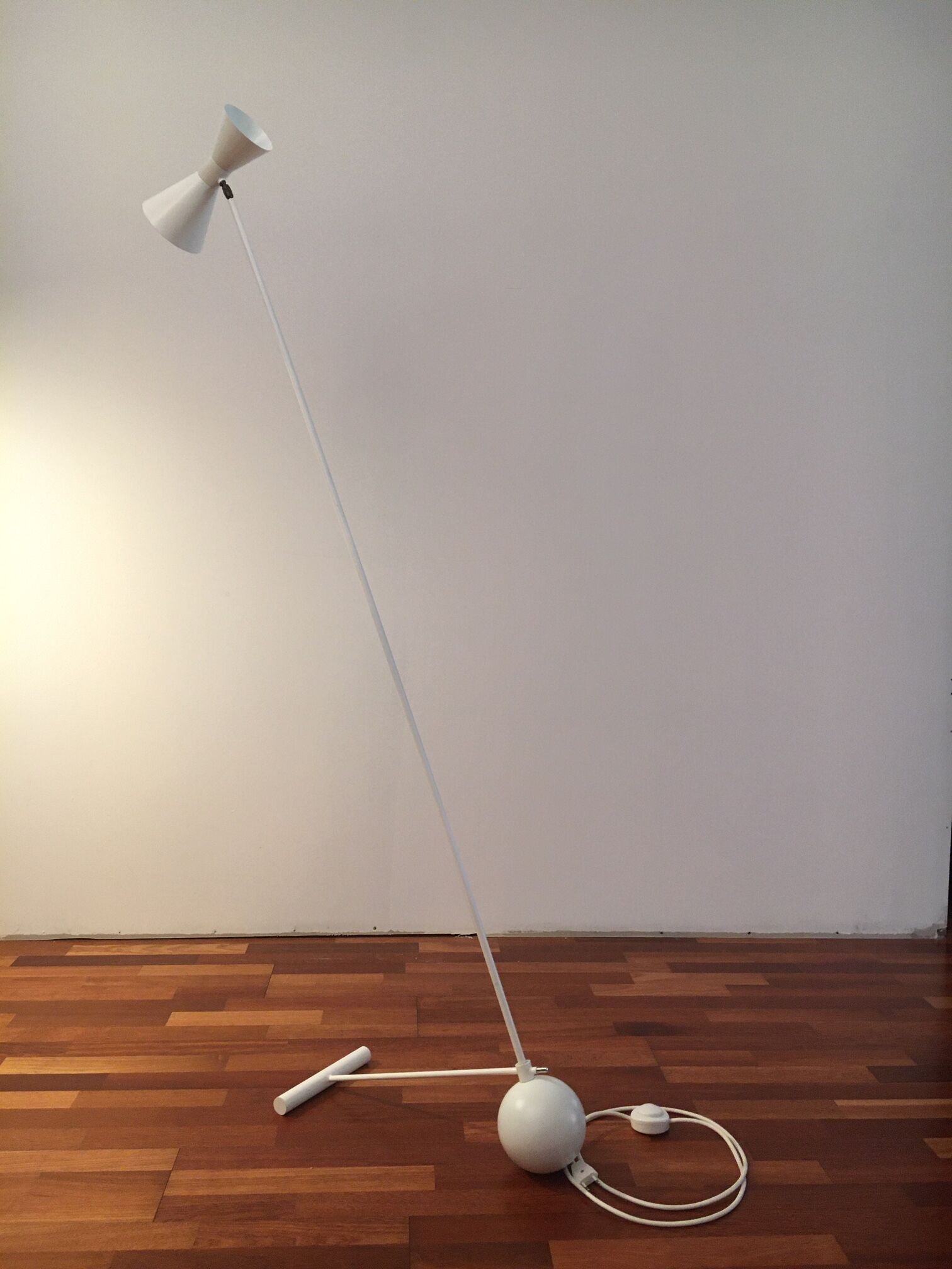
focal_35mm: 29
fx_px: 1063
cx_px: 476
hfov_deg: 48.2
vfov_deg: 61.7
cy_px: 634
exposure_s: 1/33
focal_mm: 4.15
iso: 160
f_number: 2.2
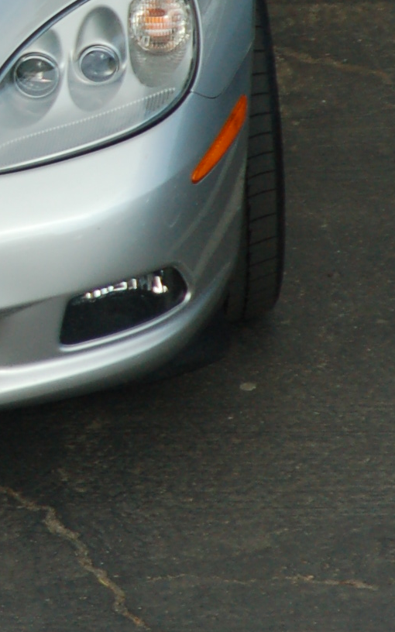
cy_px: -36
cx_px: -270
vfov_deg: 2.5
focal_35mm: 845
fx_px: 14554
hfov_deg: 1.6
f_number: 5.6
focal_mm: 150
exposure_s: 1/500
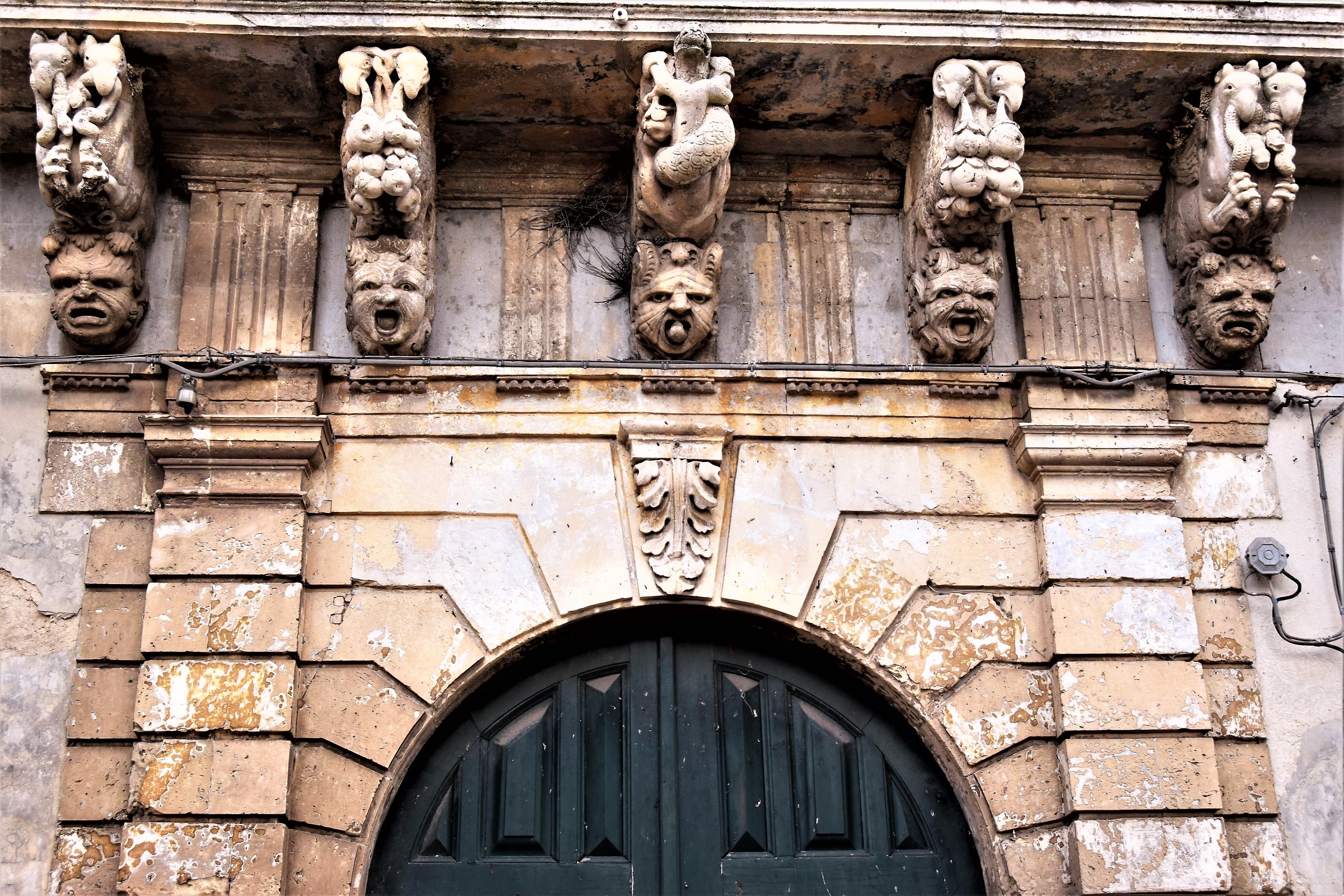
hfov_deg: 46.4
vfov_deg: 31.9
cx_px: 672
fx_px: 1568
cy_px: 448
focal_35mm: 42
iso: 400
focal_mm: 28
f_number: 7.1
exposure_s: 1/200
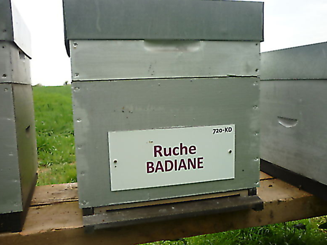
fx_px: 321
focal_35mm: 34
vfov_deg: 41.8
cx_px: 165
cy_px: 123
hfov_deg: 54.0
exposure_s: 1/320
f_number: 2.8
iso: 80
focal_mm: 5.5
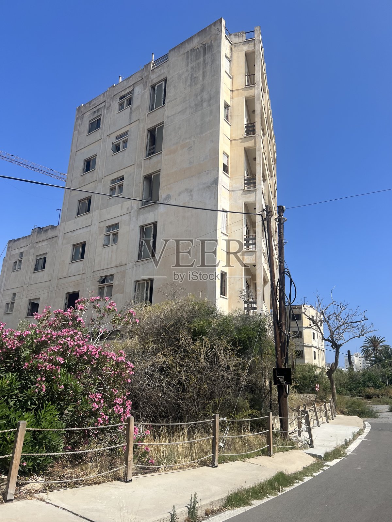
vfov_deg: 67.3
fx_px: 393
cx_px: 196
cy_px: 261
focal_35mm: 26
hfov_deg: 53.1
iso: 50
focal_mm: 5.7
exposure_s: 1/4274
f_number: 1.5
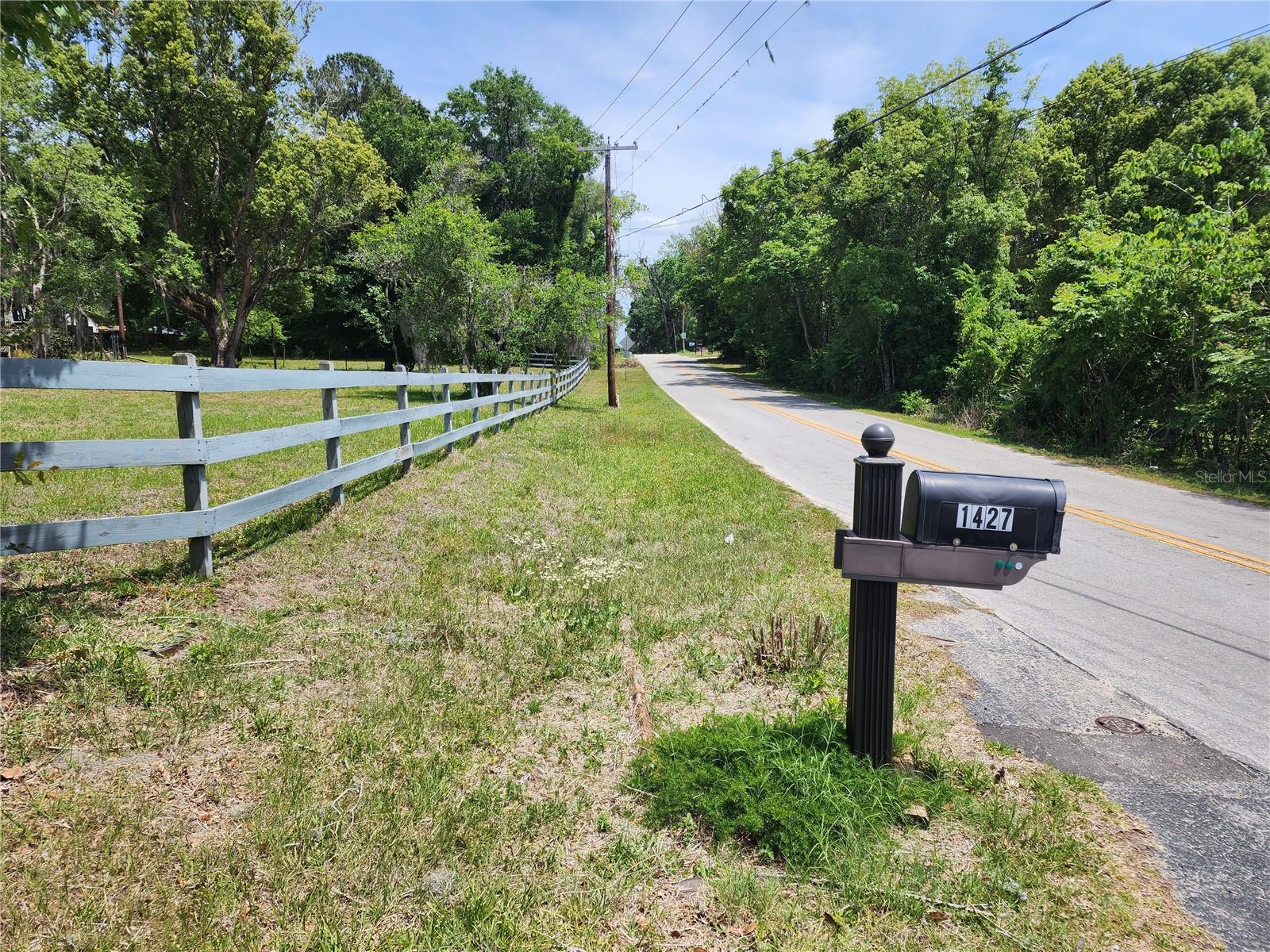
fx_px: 844
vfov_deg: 58.9
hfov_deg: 73.9
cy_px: 476
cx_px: 635
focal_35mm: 23
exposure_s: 1/929
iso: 12
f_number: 1.8
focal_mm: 6.4
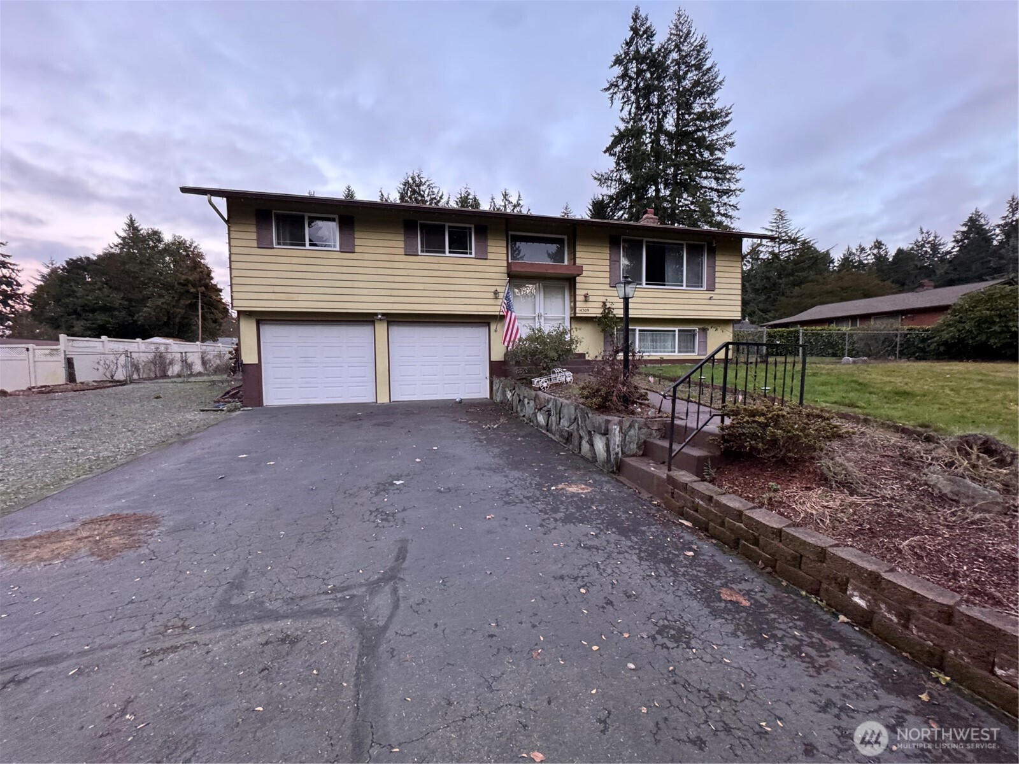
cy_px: 382
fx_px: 412
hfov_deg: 102.1
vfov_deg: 85.7
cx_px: 510
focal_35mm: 14
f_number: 2.2
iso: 500
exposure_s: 1/60
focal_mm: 2.22
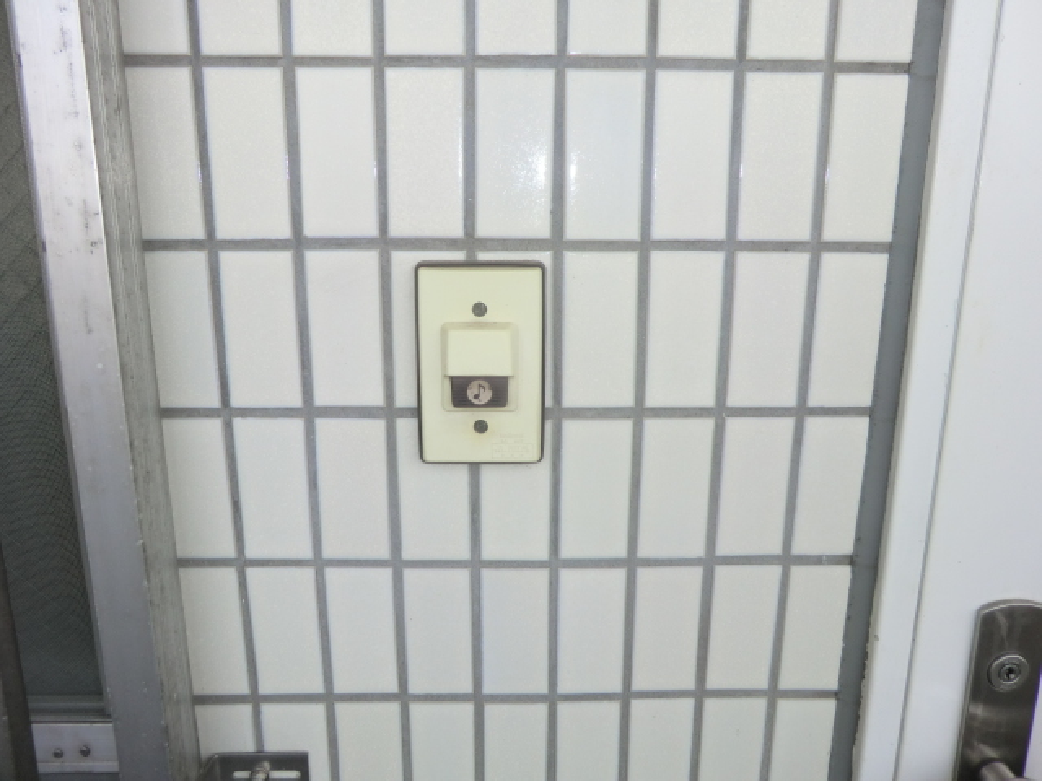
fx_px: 722
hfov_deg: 71.6
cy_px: 390
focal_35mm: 24
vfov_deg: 56.8
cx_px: 521
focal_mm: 4.3
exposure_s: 1/400
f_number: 3.2
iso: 80
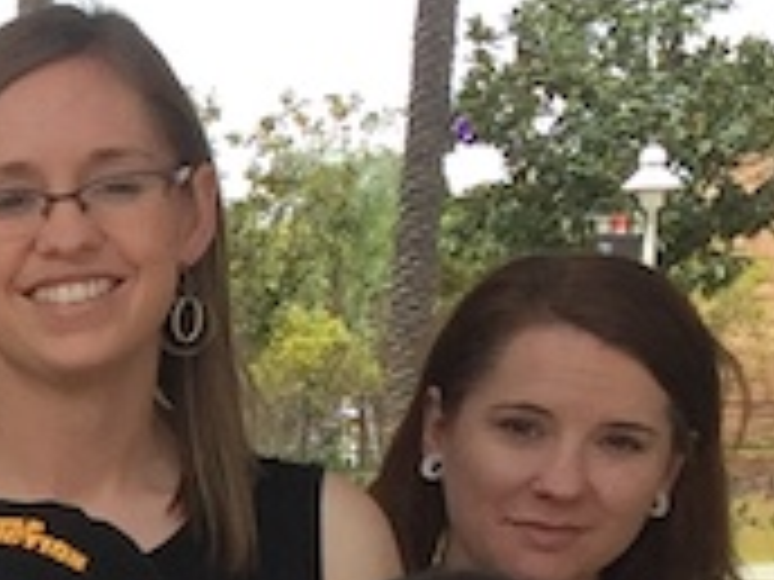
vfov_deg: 7.0
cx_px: -1125
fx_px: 4606
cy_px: 1025
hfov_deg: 8.7
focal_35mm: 206
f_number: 2.2
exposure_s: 1/618
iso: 32
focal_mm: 4.15
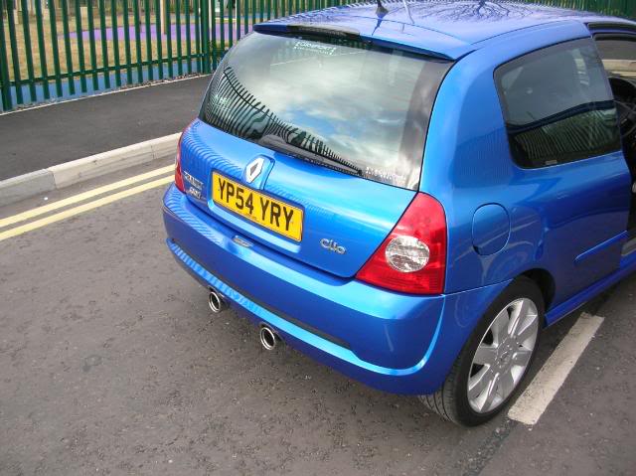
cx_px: 318
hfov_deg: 52.7
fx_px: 643
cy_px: 238
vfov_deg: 40.6
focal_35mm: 35
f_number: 2.8
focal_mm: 5.8
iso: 50
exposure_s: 1/114
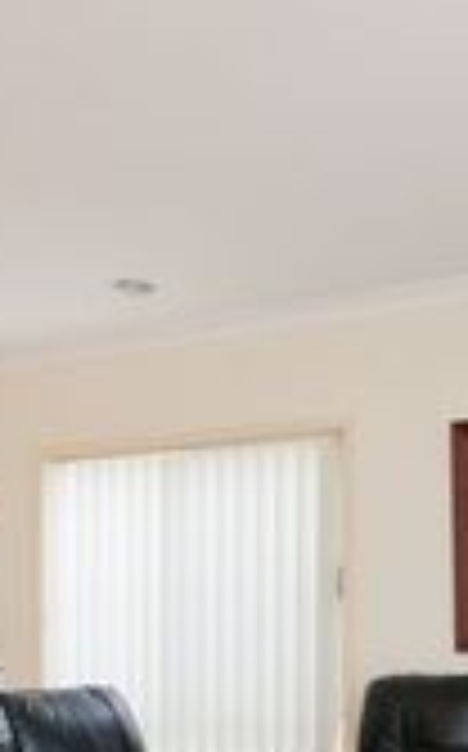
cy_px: 624
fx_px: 880
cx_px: 378
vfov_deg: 43.6
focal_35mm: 43
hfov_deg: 29.1
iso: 200
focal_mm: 10
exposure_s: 1/13
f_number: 9
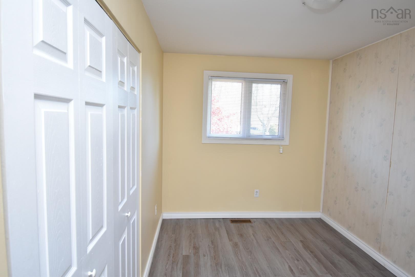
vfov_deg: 59.5
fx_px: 242
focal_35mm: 21
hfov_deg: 81.2
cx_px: 208
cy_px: 138
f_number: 5
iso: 640
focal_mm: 14
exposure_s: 1/60
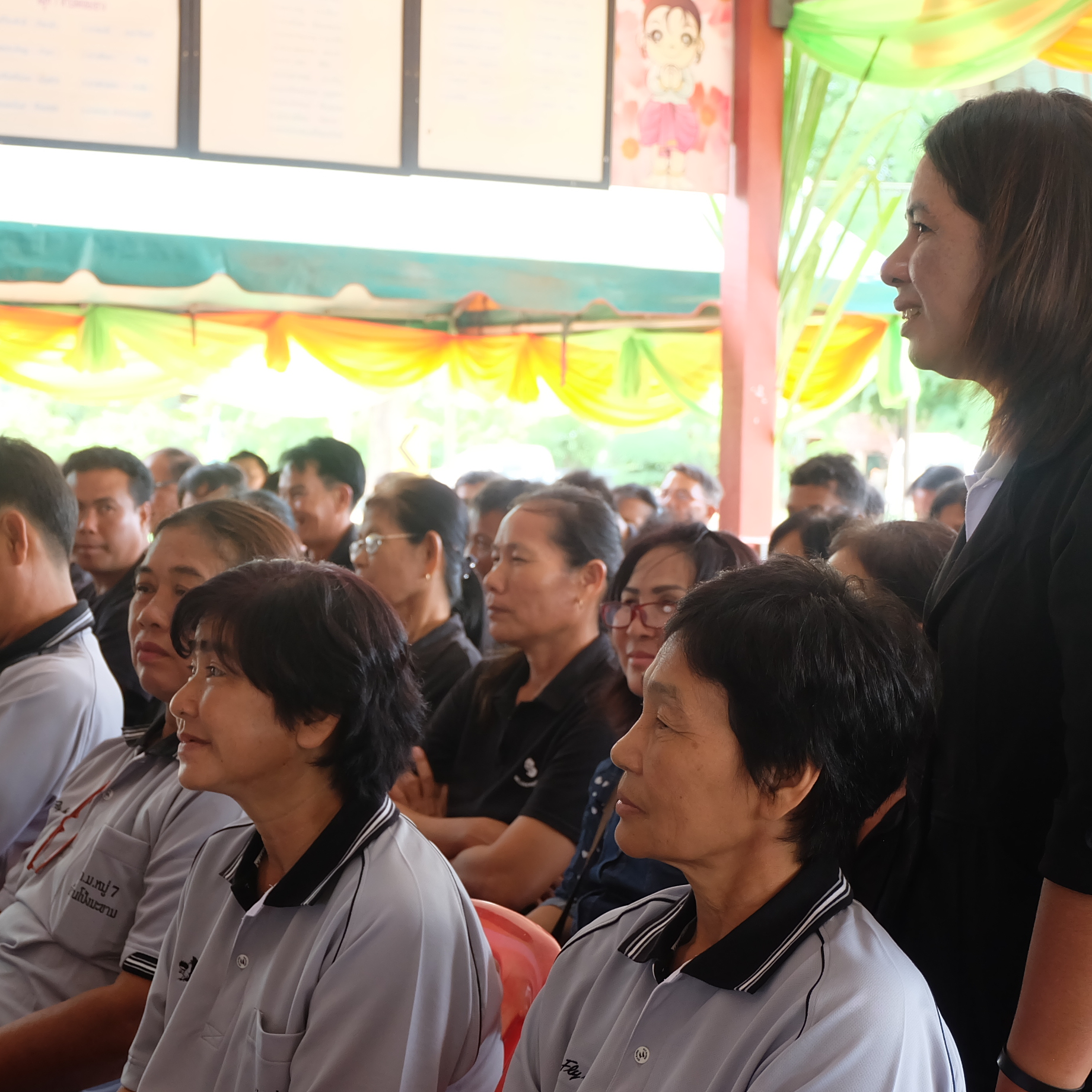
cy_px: 656
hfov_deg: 25.7
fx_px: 2391
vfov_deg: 25.7
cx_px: 502
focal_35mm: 67
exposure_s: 1/60
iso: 800
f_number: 4.5
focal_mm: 28.2
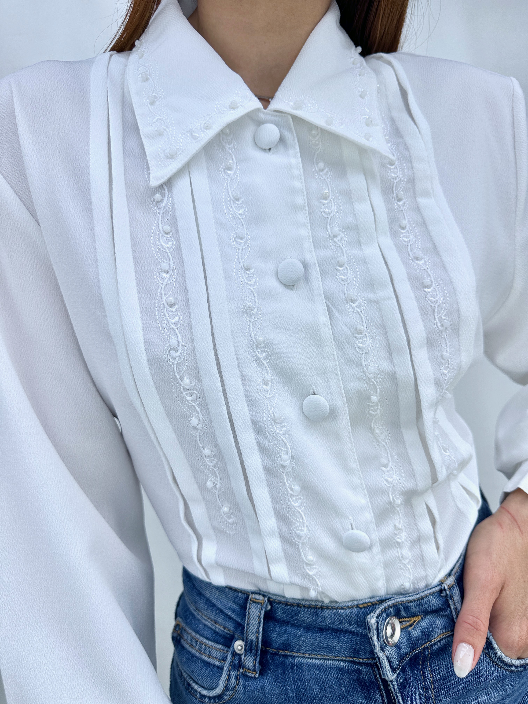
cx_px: 264
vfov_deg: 71.6
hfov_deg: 56.8
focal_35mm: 24
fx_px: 488
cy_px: 352
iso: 80
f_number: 1.78
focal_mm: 6.86
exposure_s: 1/1256
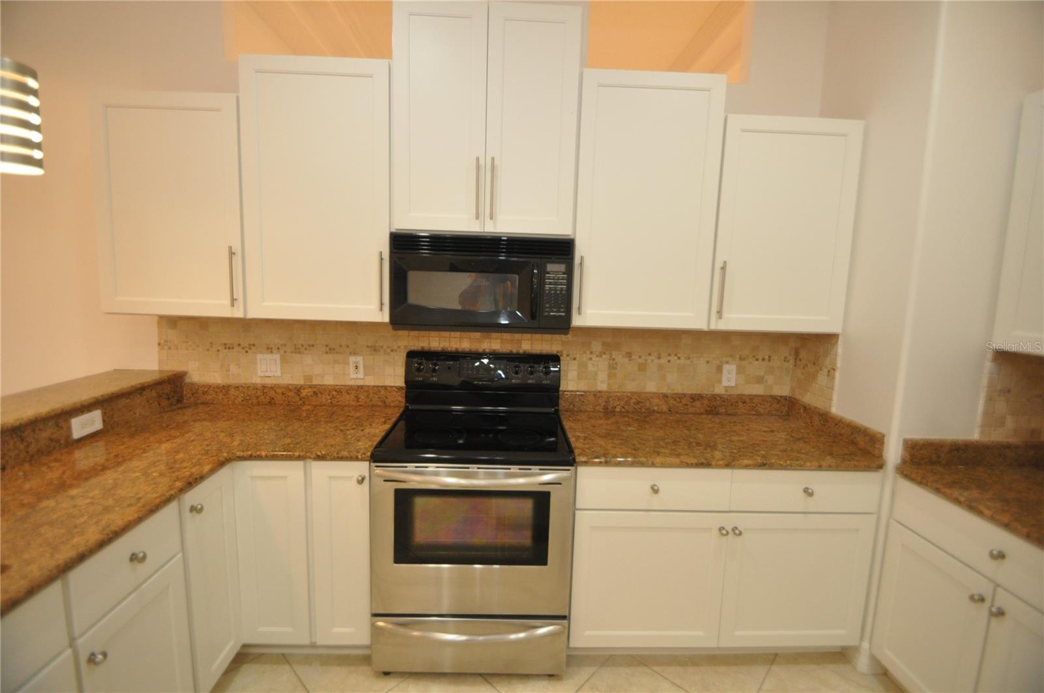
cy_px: 346
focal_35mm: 15
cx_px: 522
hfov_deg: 100.5
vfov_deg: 77.2
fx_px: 434
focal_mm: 10
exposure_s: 1/60
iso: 800
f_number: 4
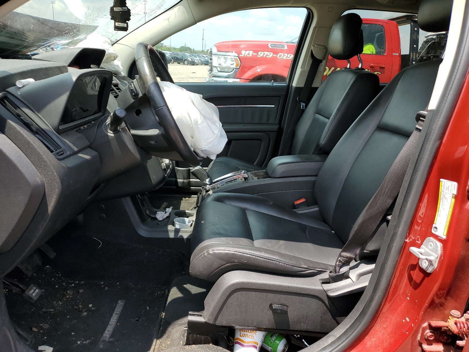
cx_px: 234
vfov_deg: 53.1
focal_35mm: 26
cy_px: 176
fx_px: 352
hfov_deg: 67.3
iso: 50
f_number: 1.5
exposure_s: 1/1111
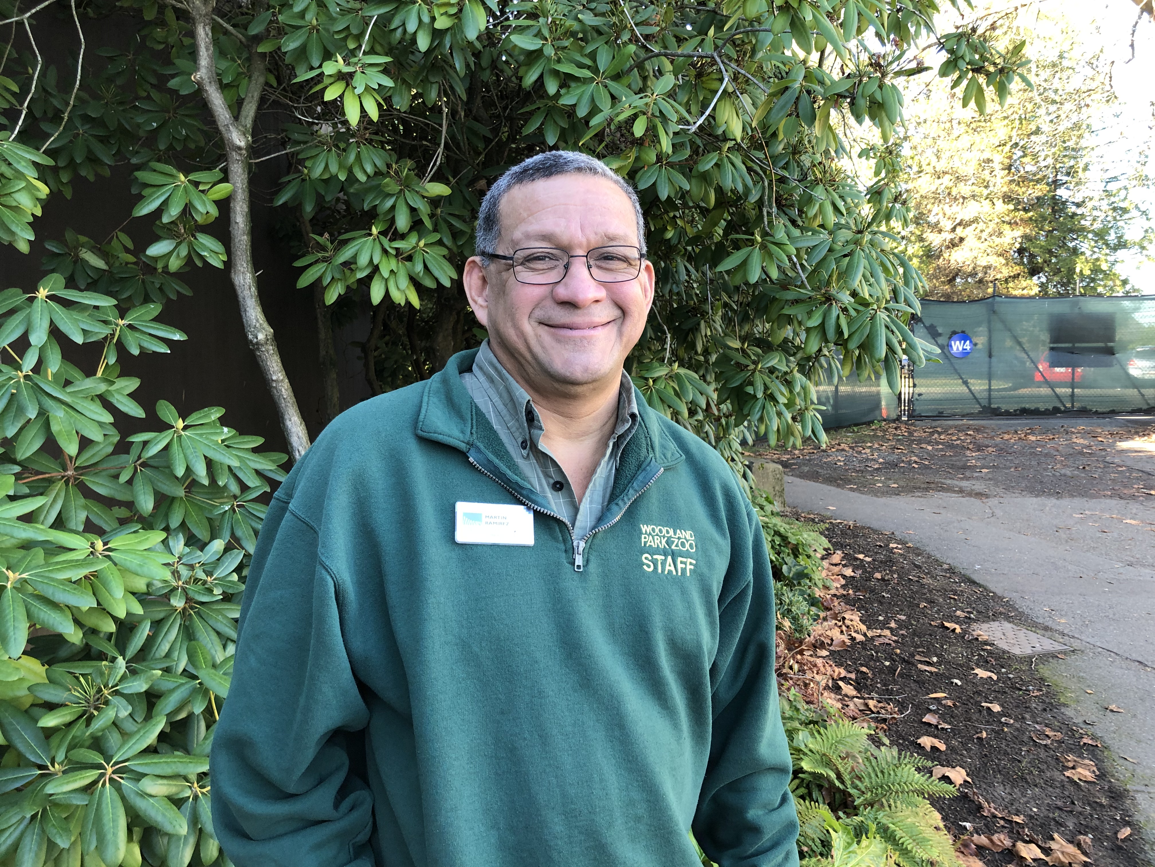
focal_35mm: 28
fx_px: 934
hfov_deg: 63.4
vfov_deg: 49.7
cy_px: 434
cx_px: 578
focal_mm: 3.99
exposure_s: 1/75
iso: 40
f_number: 1.8
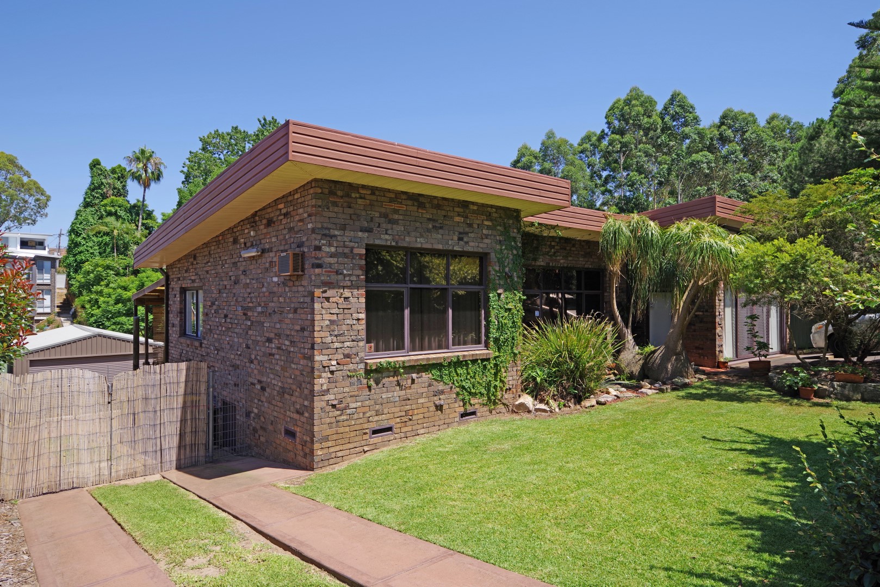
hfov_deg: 81.2
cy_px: 294
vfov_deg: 59.5
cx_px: 440
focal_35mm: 21
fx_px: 513
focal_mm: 21
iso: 100
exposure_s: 1/100
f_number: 11
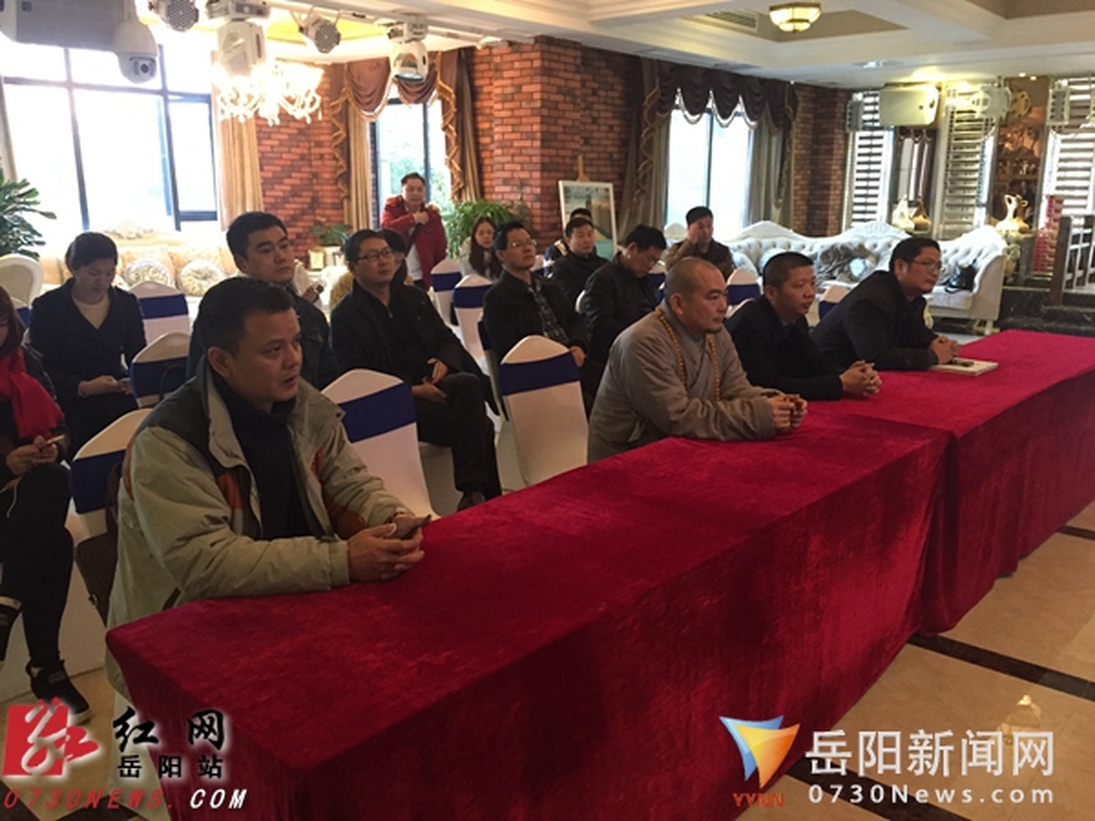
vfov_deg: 48.2
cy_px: 410
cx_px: 548
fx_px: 917
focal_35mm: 29
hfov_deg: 61.7
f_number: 2.2
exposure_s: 1/20
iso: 250
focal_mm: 4.15
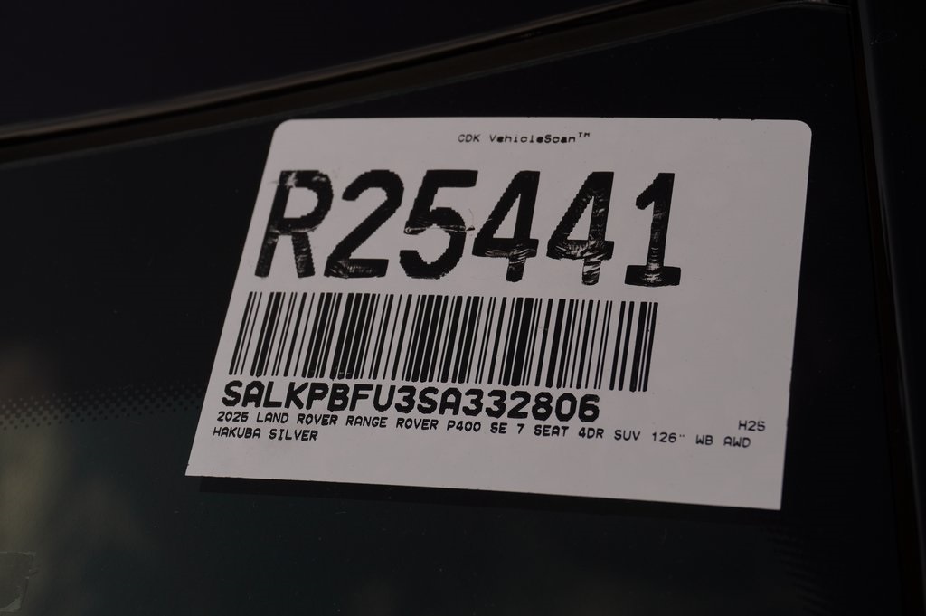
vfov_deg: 19.7
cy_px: 308
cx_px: 463
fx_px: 1773
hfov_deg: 29.3
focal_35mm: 69
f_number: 8
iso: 100
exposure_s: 1/500
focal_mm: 46
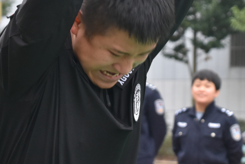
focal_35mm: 285
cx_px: 185
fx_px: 1943
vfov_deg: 4.8
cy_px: 22
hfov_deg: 7.2
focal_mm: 65
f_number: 6.3
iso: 1000
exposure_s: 1/160
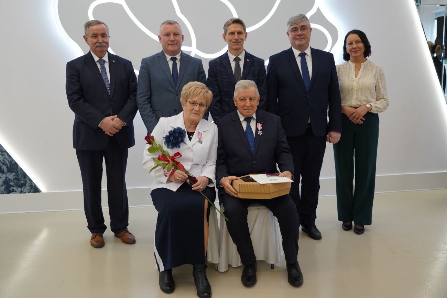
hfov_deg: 54.4
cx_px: 224
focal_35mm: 35
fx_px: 435
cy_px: 149
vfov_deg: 37.9
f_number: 4
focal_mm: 35
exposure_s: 1/125
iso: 1250
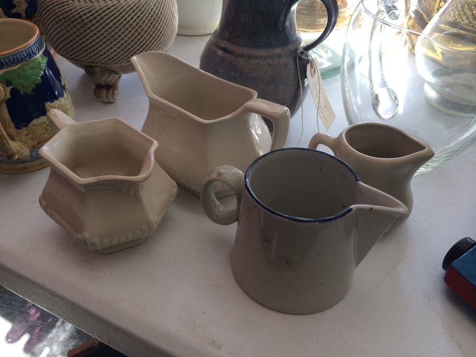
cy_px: 178
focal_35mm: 30
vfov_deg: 46.8
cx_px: 238
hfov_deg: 60.0
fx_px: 413
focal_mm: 4.12
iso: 32
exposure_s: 1/122
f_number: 2.2
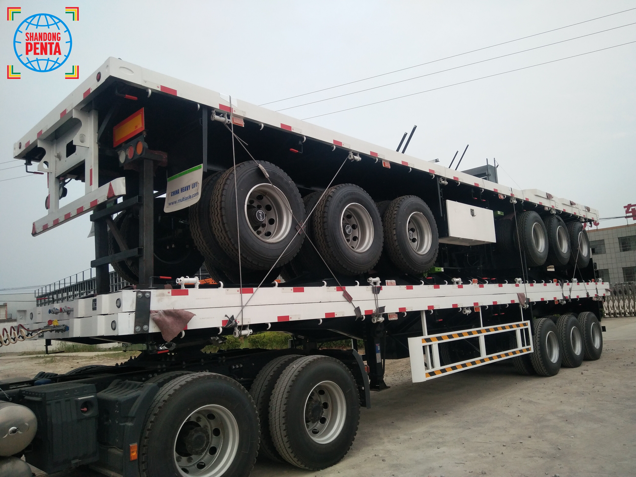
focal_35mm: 21
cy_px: 238
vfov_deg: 63.4
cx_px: 318
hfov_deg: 79.0
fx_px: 386
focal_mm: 3.66
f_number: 2.2
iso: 75
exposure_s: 1/100
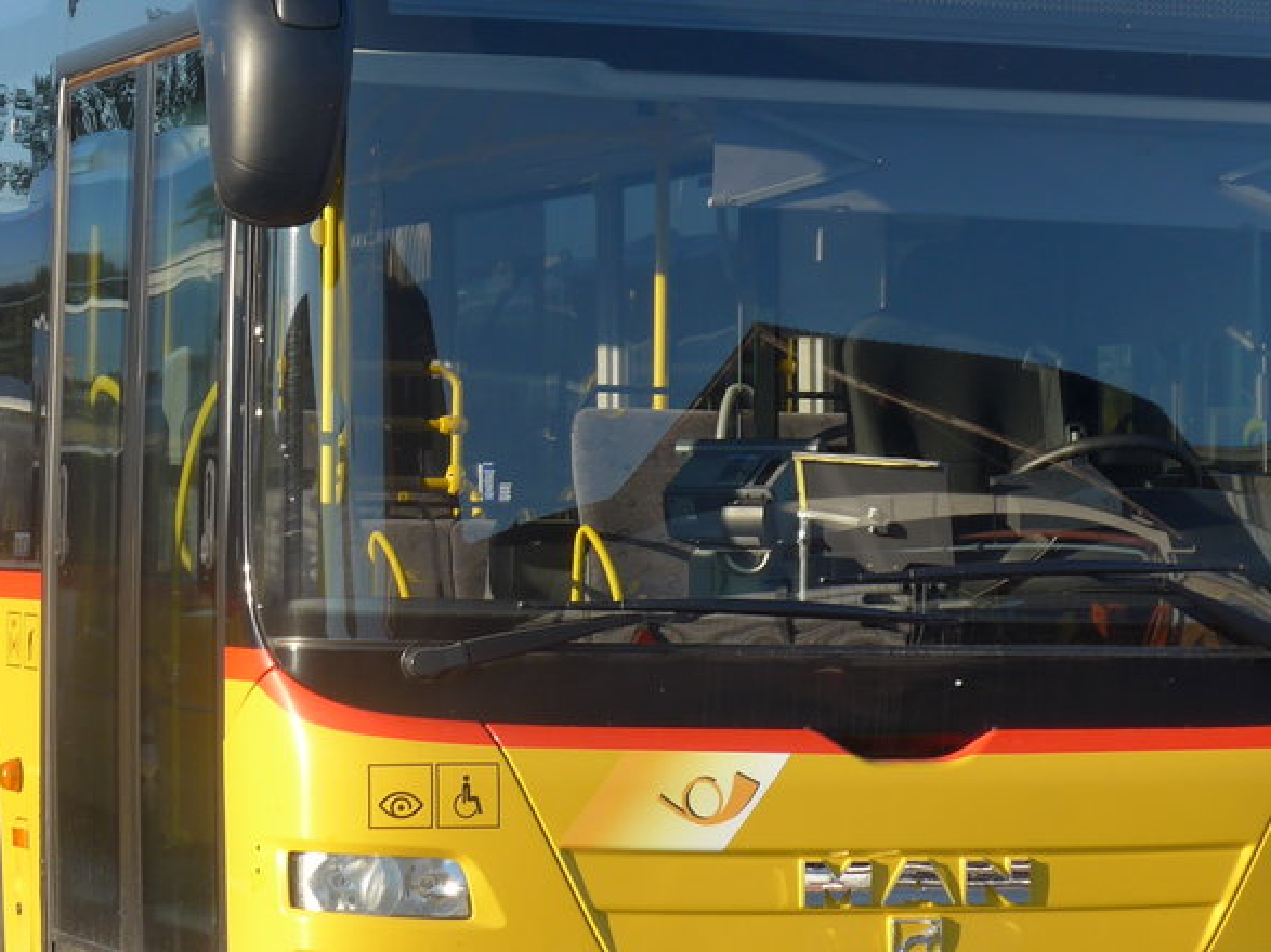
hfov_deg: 14.6
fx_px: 4956
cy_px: 385
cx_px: 388
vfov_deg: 11.0
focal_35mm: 135
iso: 80
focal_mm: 13.4
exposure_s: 1/320
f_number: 3.9
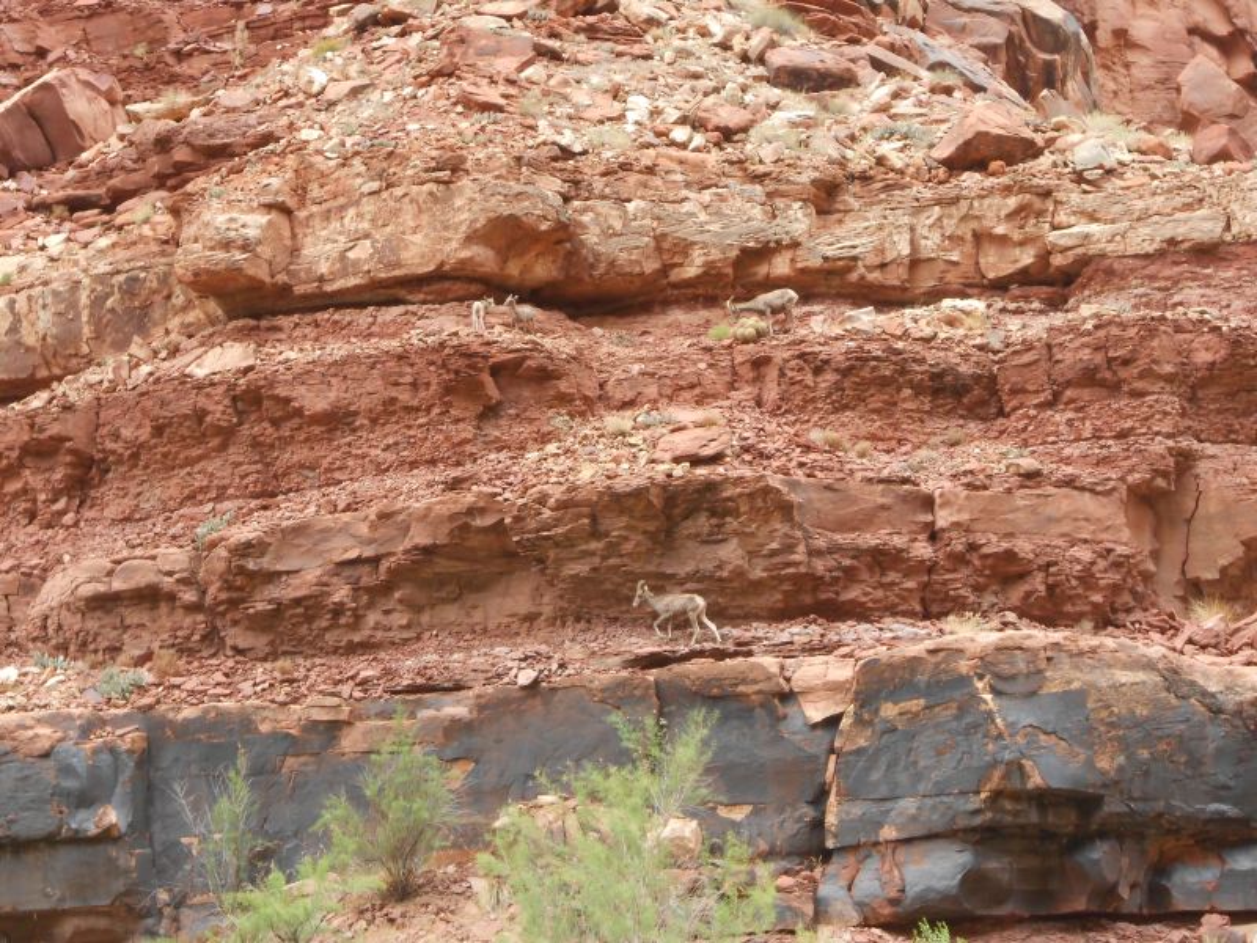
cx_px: 628
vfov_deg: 18.2
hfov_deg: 24.1
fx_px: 2941
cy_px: 472
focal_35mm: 81
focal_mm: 14.5
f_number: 6.6
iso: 200
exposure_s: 1/60
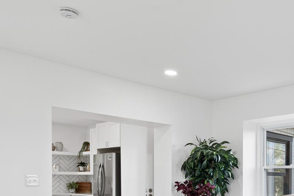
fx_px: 335
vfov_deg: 30.6
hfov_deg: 42.5
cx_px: 276
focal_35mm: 41
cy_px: 191
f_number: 8
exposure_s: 1/8
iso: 400
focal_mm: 16
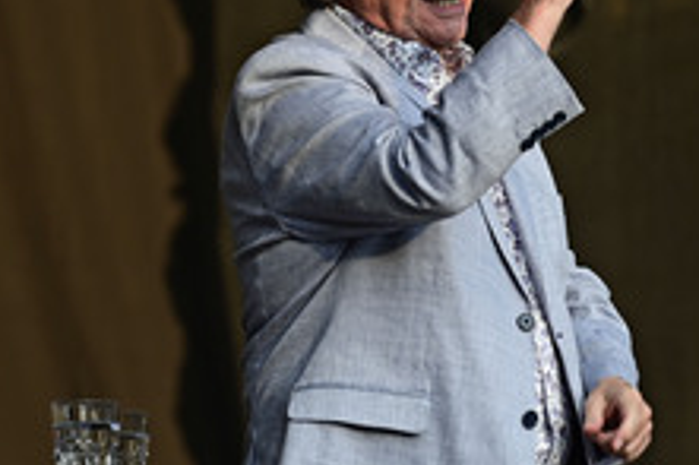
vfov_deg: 3.4
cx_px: 444
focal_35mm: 409
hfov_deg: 5.0
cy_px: 183
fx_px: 7935
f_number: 4.5
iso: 250
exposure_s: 1/400
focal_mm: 200
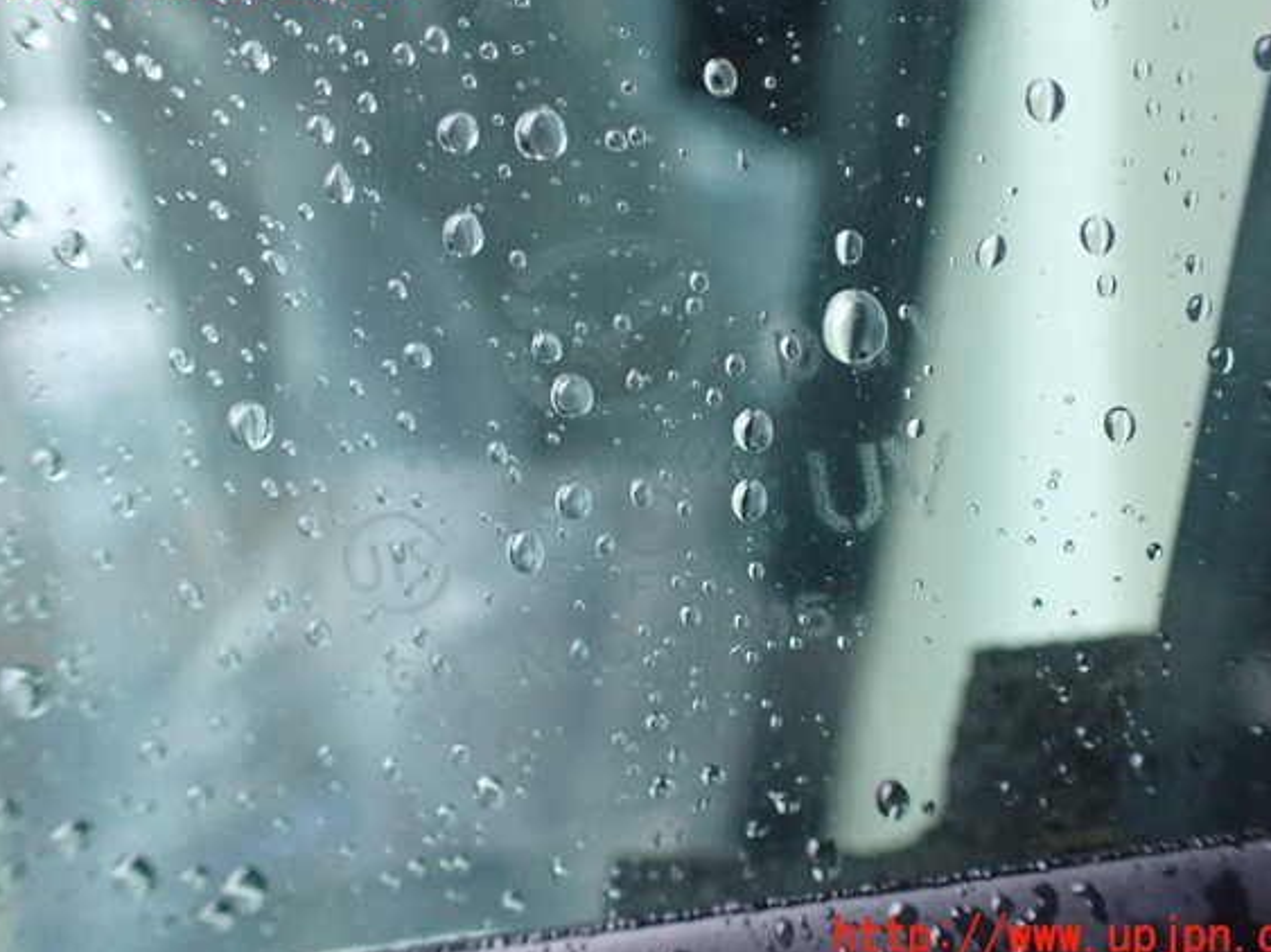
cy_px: 458
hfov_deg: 56.8
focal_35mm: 32
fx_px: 1175
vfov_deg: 44.1
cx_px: 666
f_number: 2.3
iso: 640
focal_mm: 5.4
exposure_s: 1/125
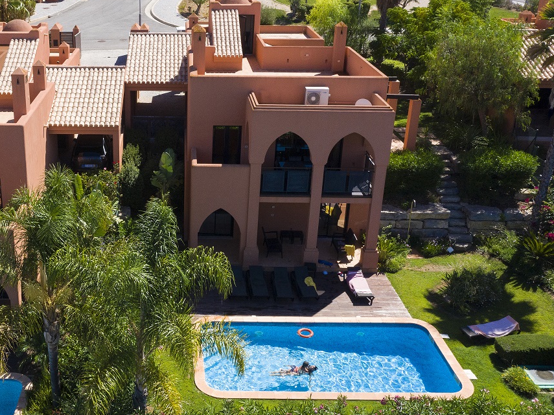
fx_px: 688
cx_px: 151
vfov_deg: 33.6
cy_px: 192
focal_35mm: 43
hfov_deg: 42.7
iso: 400
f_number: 6.3
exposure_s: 1/1250
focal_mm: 10.26
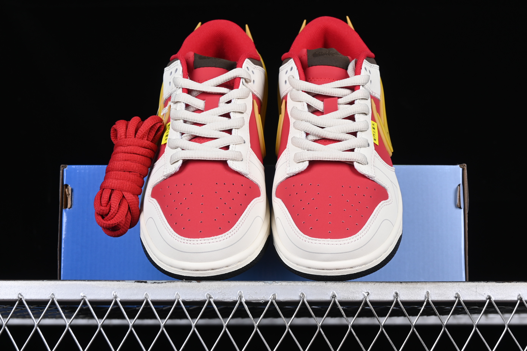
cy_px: 176
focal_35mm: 75
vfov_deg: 18.2
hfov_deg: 27.0
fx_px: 1098
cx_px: 264
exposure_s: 1/80
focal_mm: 50
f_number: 8
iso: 160
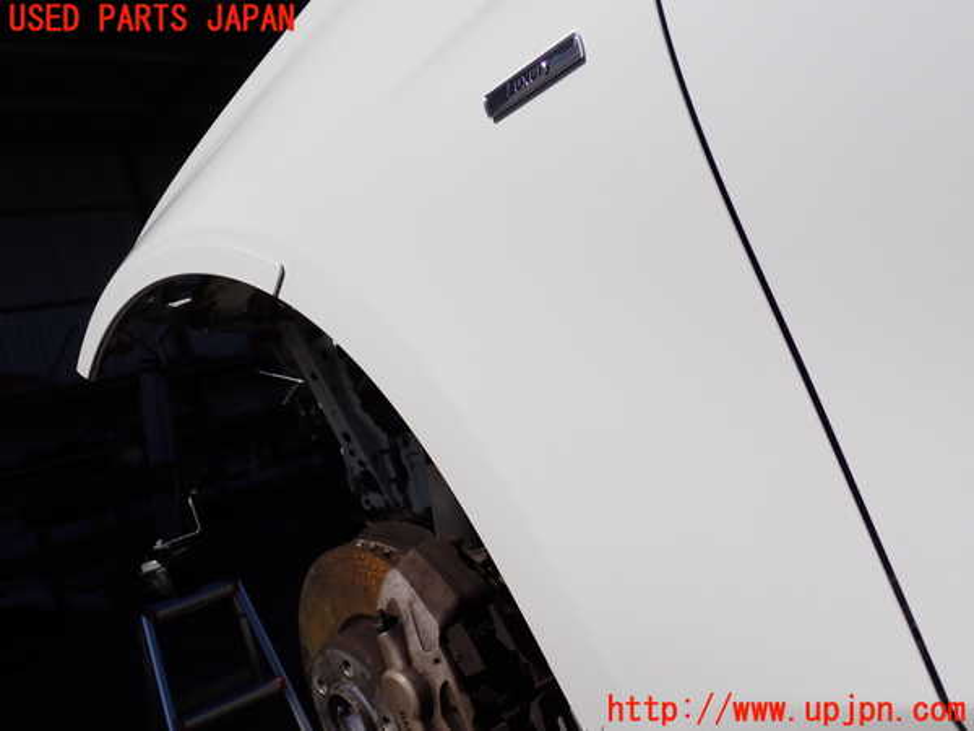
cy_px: 366
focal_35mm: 32
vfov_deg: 44.2
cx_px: 487
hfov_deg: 56.8
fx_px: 900
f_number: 9
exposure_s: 1/320
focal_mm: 5.79
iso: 100
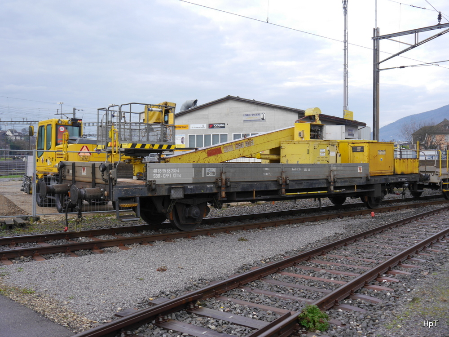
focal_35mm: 38
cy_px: 168
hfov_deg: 49.0
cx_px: 224
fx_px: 493
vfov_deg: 37.7
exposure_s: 1/100
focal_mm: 19
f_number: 4.5
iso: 160
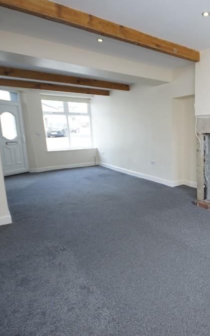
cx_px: 191
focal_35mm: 23
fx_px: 211
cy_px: 168
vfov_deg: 77.2
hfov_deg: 47.4
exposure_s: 1/160
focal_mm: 10
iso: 640
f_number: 4
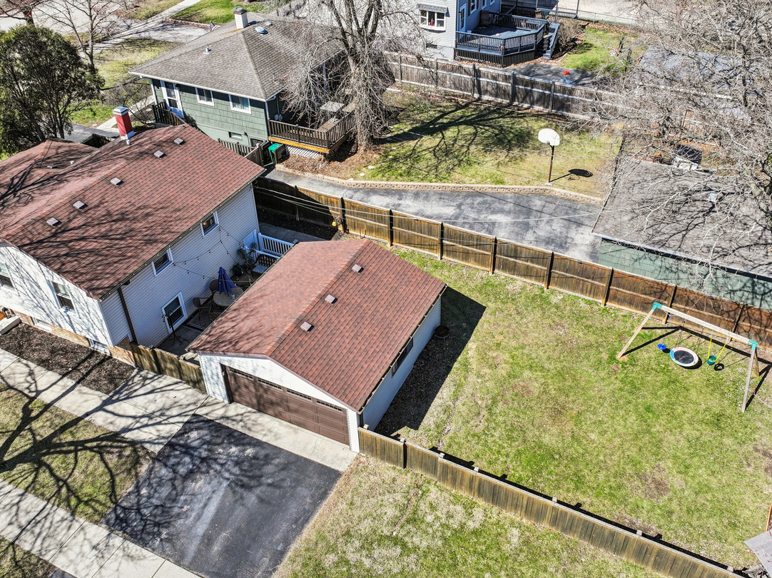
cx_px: 410
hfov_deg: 56.8
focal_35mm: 32
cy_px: 283
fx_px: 713
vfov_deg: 44.1
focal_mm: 12.3
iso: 110
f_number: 2.8
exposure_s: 1/100
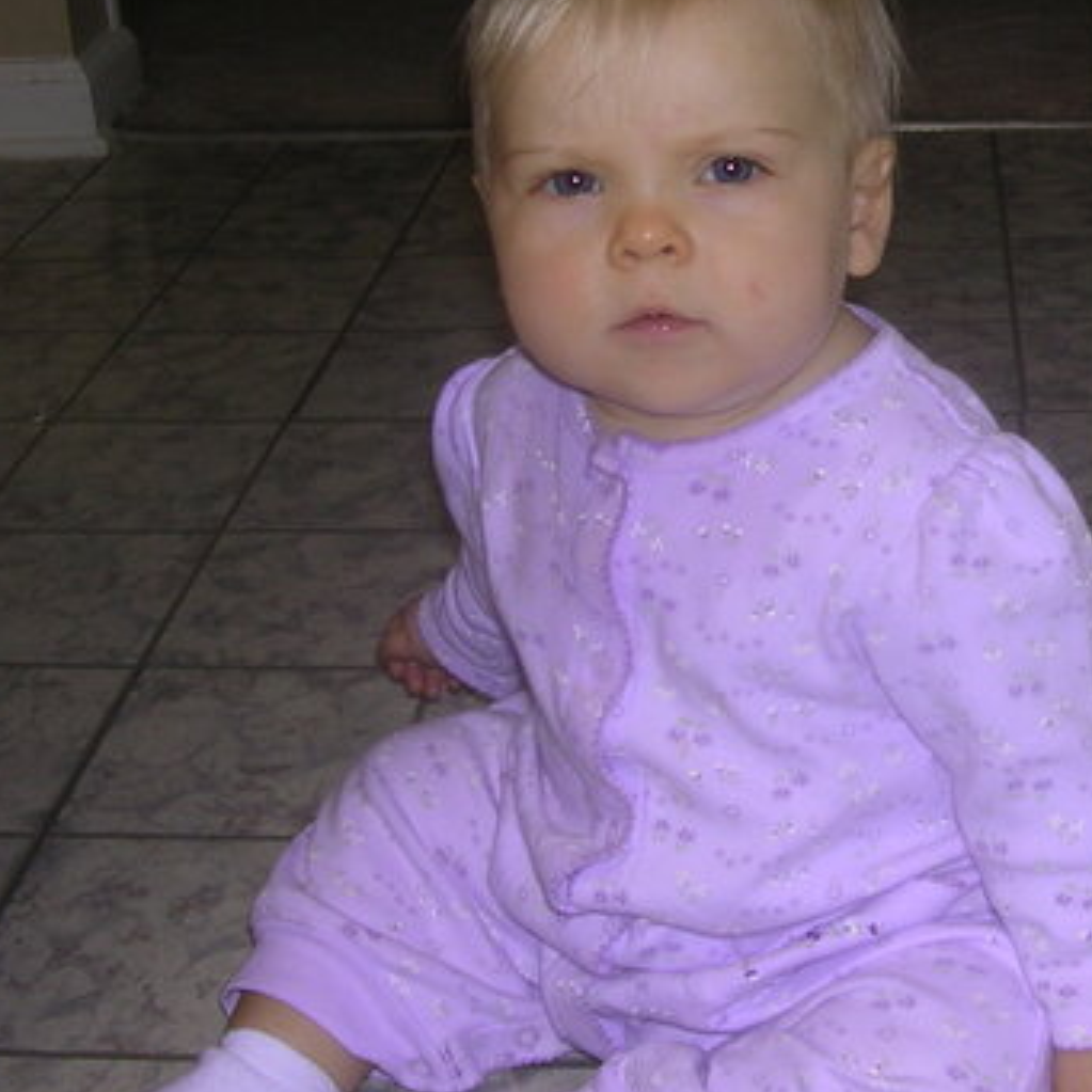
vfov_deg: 27.2
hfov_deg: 26.8
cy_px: 410
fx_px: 2248
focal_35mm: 63
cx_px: 881
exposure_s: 1/60.1
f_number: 2.8
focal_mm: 5.8
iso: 100
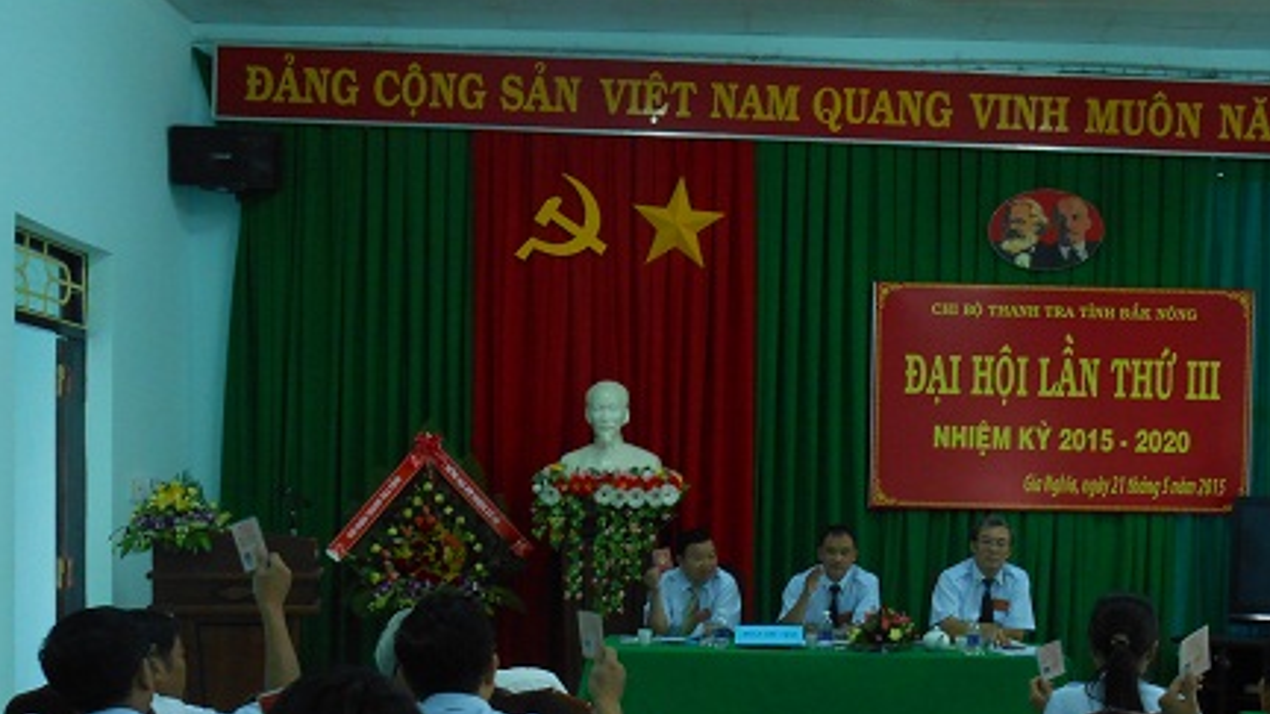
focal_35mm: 53
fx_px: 1785
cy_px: 620
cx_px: 800
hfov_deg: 38.9
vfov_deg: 22.2
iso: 200
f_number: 3.7
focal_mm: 6.3
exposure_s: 1/30
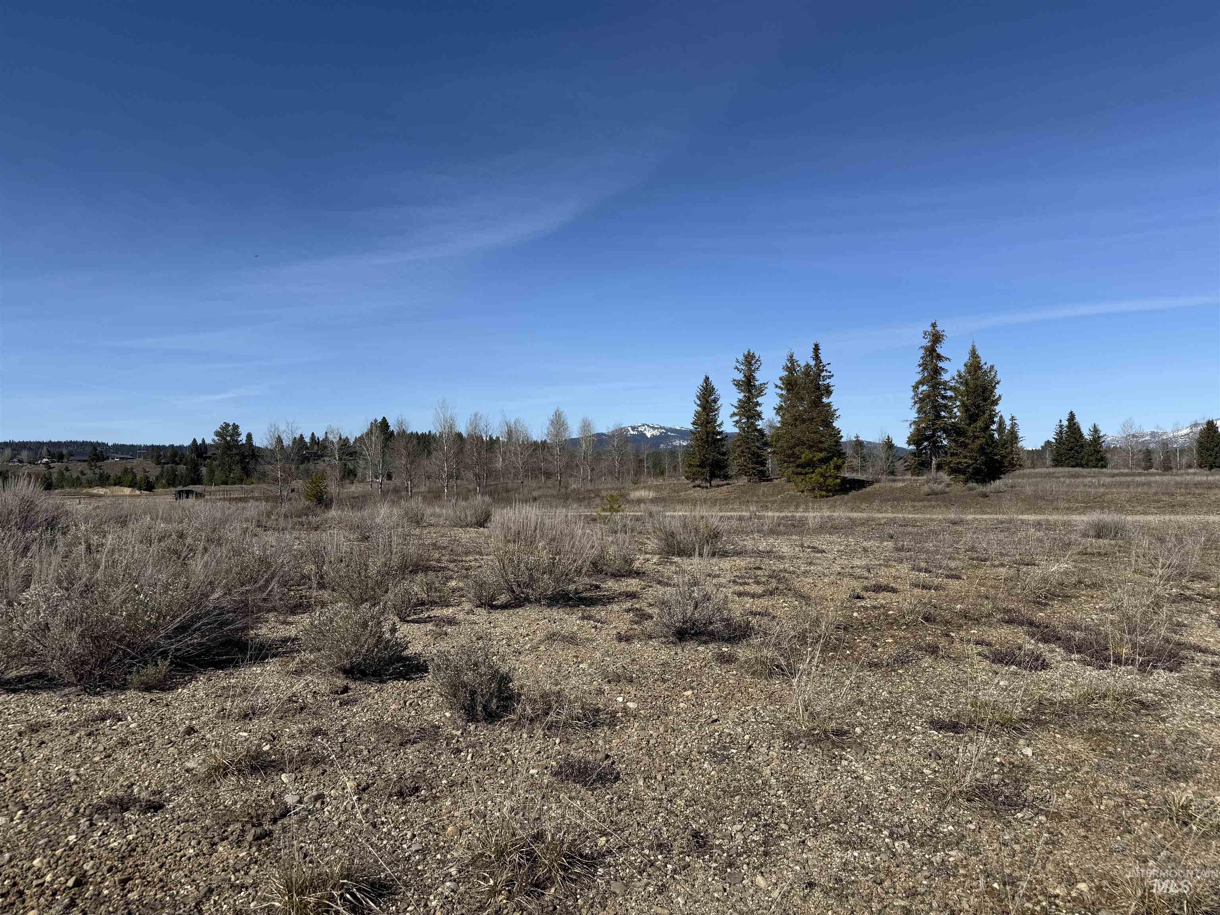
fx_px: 846
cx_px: 610
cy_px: 458
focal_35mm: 24
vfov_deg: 56.8
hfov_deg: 71.6
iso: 80
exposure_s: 1/6711
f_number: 1.78
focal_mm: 6.76
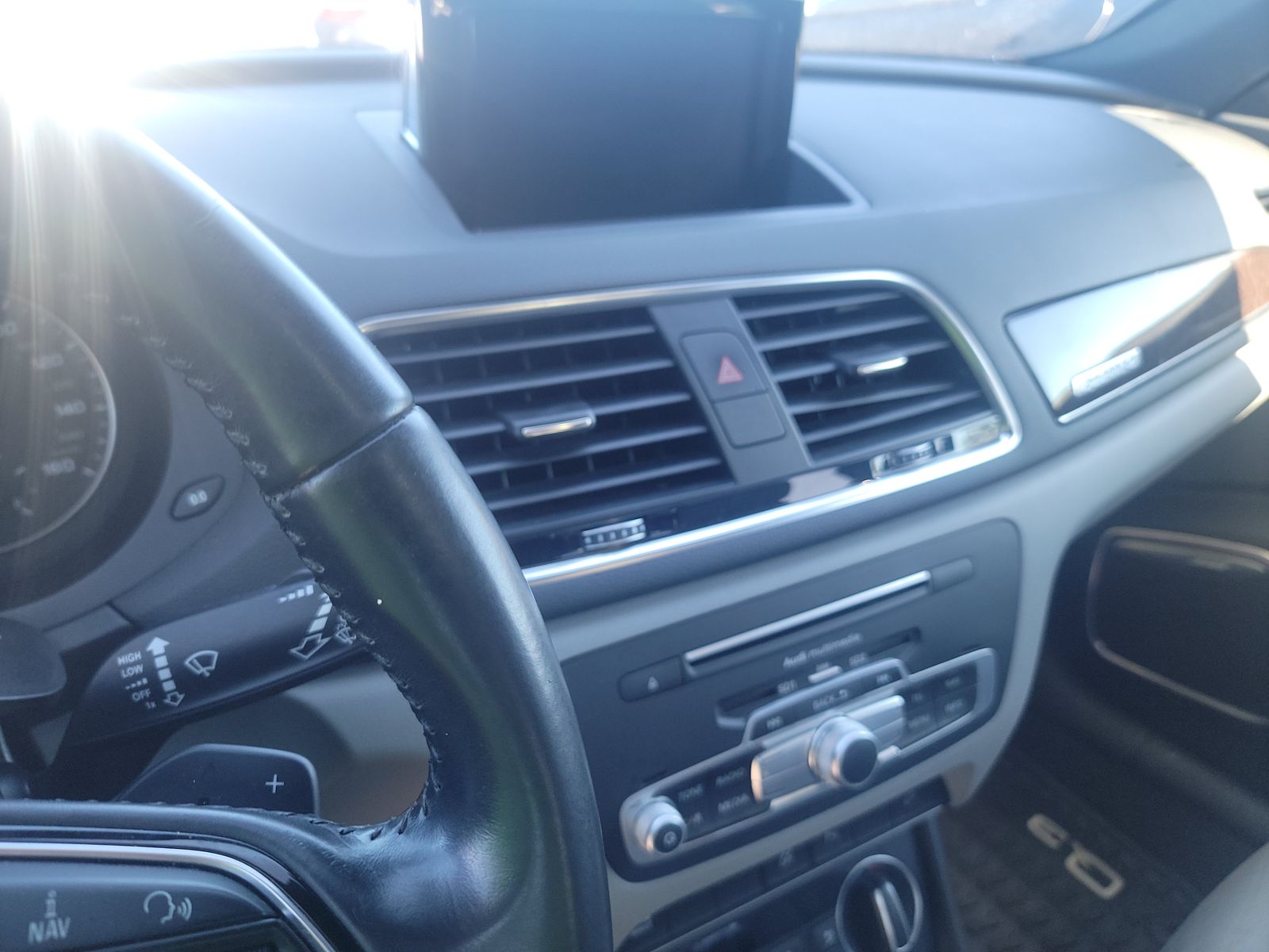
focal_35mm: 24
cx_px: 634
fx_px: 880
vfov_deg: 56.8
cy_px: 476
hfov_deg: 71.6
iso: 162
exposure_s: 1/59
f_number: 1.8
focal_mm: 6.7
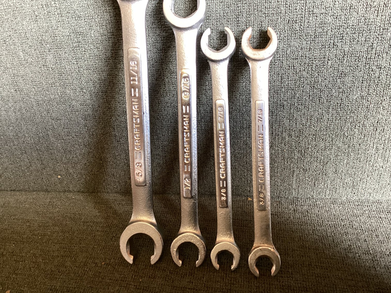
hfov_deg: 58.3
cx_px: 196
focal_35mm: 31
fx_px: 350
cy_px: 146
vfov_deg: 45.4
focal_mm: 3.3
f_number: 2.4
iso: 320
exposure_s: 1/50
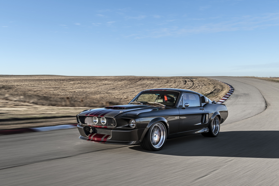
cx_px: 140
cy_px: 93
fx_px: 294
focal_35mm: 38
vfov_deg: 35.1
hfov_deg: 50.7
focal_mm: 38
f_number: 7.1
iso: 31
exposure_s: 1/40
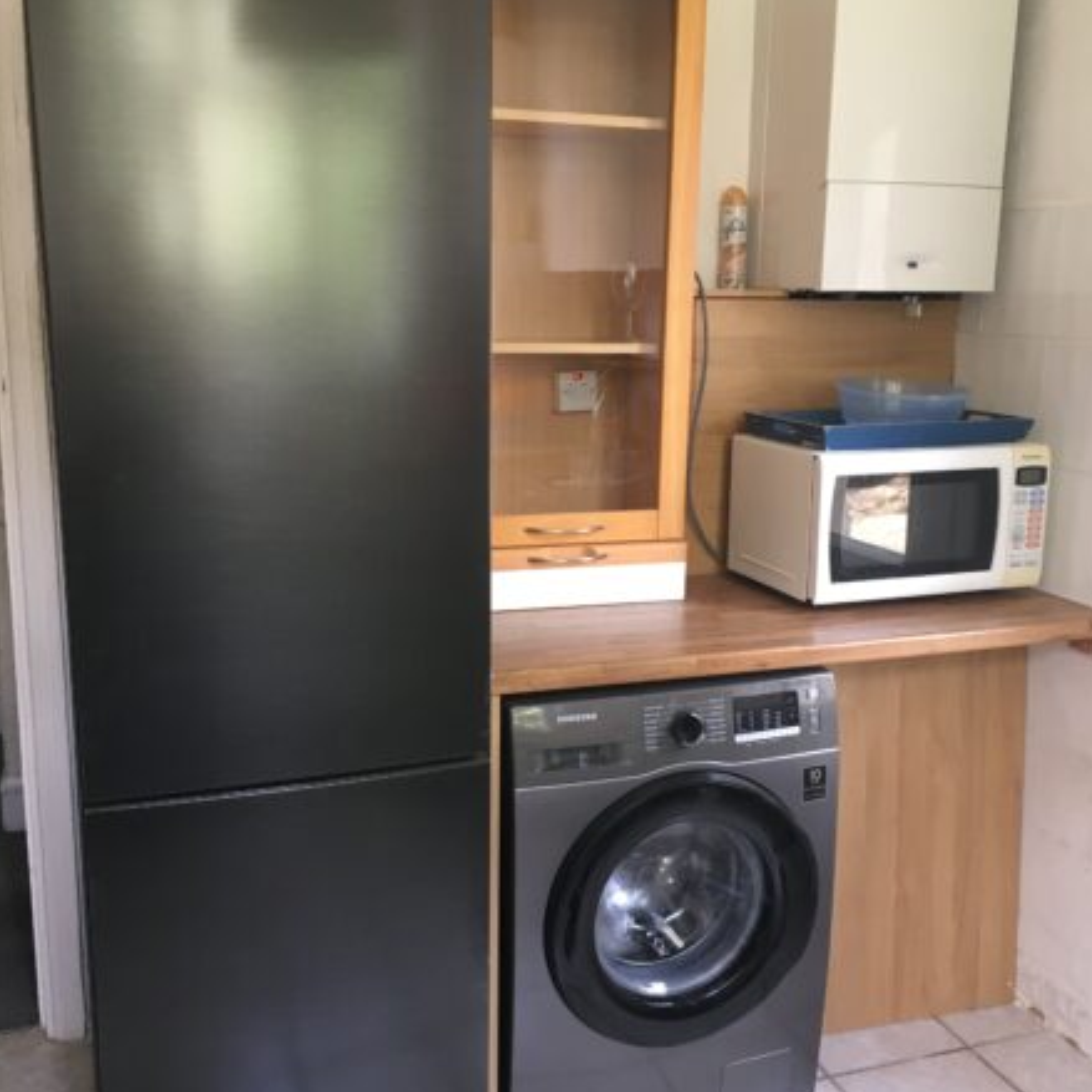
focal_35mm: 35
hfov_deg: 47.2
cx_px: 550
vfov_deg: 47.2
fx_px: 1249
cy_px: 540
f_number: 2.2
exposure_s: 1/33
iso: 40
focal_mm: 4.15
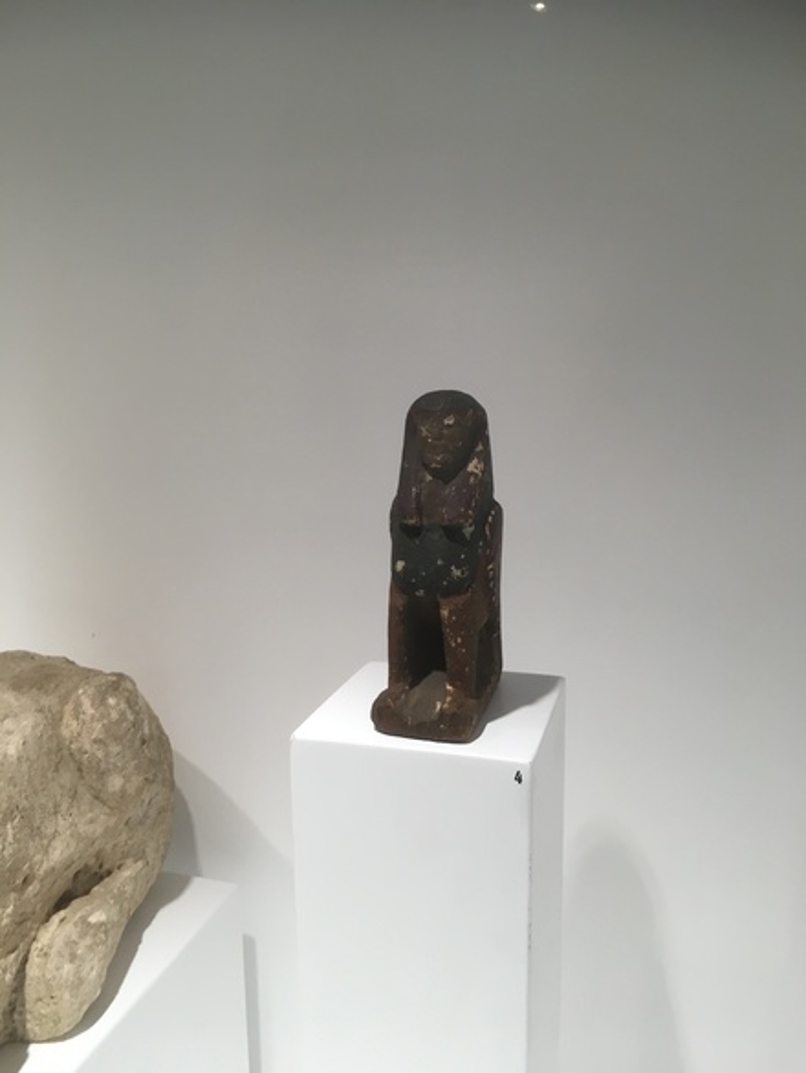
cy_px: 536
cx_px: 403
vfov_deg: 61.6
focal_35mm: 29
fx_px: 900
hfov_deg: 48.3
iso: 25
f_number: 2.2
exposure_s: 1/33
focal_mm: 4.15
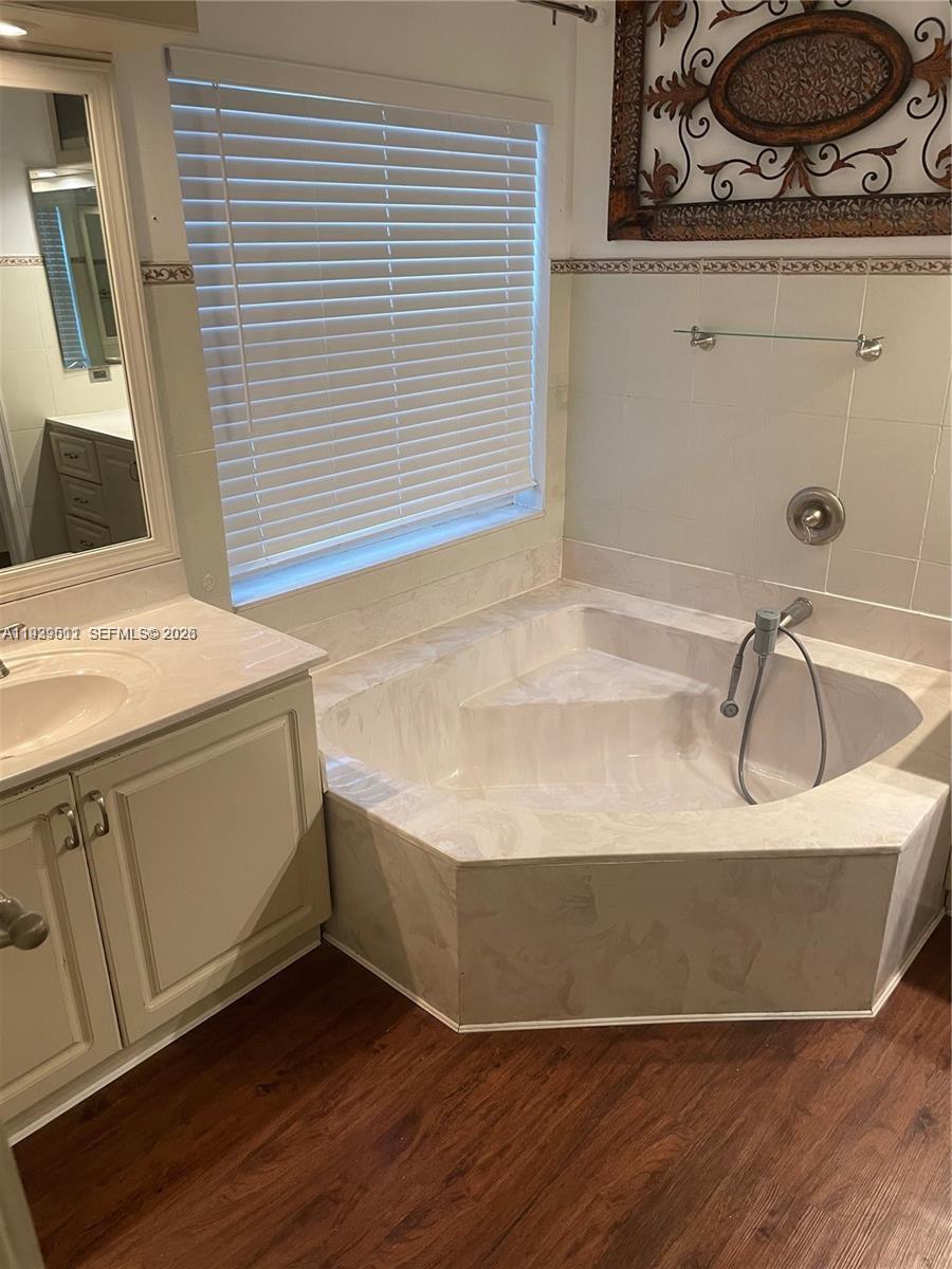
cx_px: 476
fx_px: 953
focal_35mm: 26
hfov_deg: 53.1
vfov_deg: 67.3
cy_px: 634
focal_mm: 4.2
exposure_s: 1/60
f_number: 1.6
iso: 200
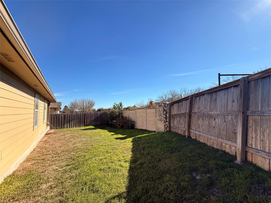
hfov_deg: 102.1
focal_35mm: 14
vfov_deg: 85.7
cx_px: 136
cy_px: 102
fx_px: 110
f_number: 2.2
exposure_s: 1/1235
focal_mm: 2.22
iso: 50
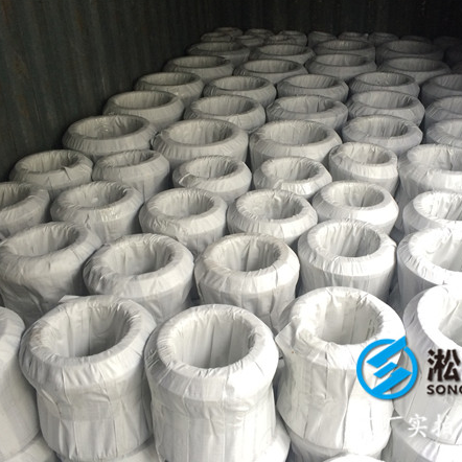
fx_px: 544
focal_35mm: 36
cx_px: 287
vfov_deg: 46.0
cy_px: 228
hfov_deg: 45.7
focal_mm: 4.12
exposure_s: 1/40
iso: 50
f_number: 2.2
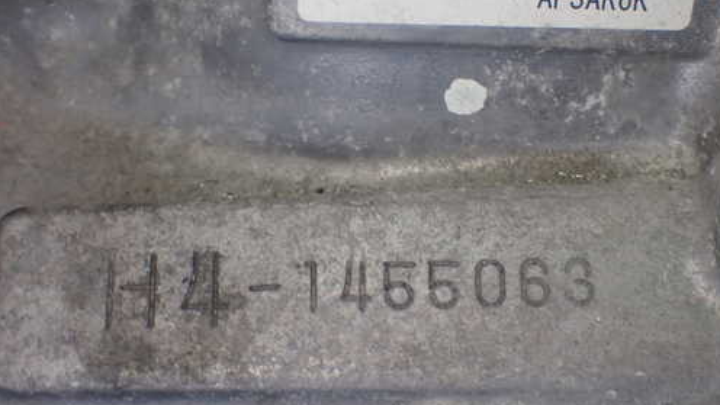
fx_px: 1184
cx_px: 408
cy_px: 158
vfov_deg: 19.4
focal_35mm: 62
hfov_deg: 33.8
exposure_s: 1/50
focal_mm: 8.4
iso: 200
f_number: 3.1
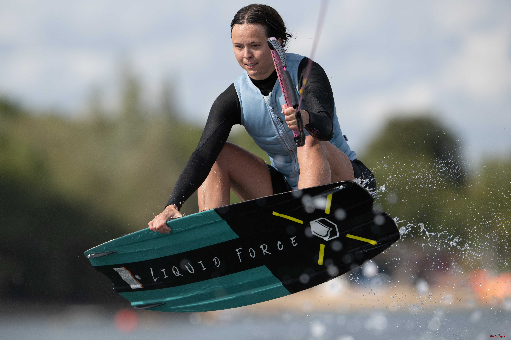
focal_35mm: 400
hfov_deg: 5.2
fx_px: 5677
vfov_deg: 3.4
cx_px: 256
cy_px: 170
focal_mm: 400
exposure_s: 1/3200
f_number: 5
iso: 320
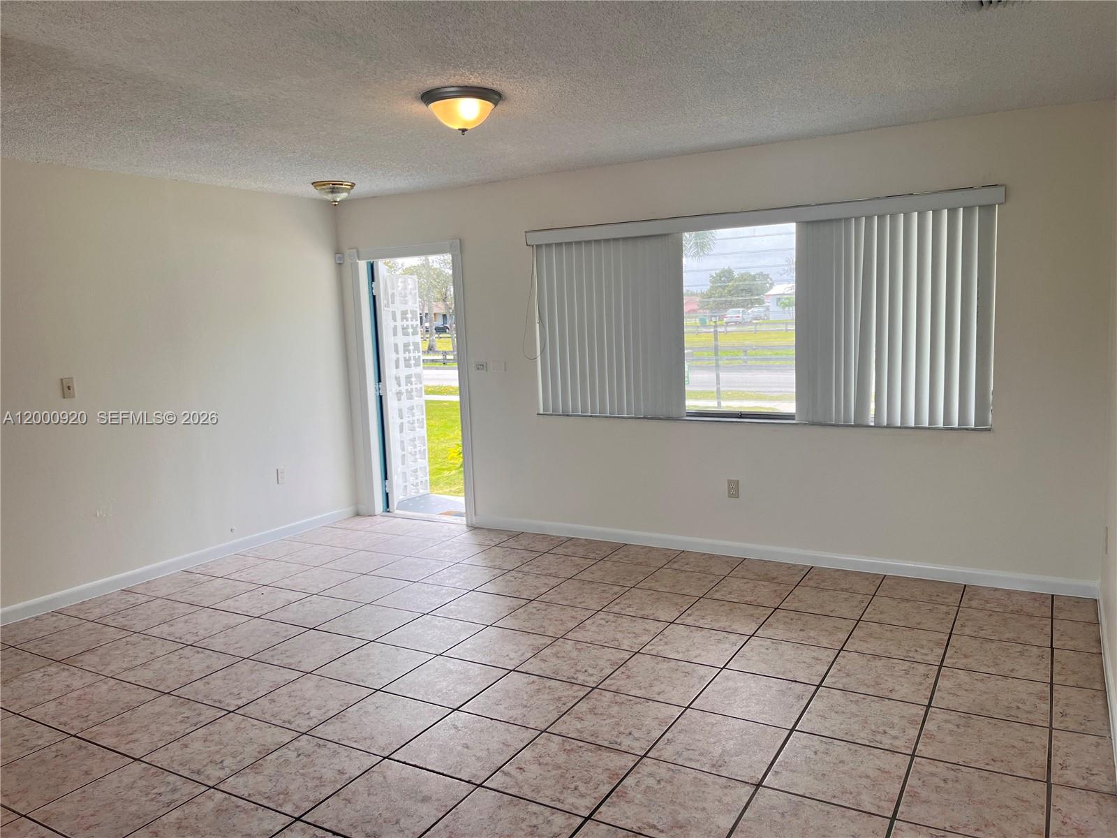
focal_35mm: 26
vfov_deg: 53.1
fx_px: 839
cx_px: 558
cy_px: 419
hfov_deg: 67.3
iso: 50
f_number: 1.6
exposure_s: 1/271
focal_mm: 5.1
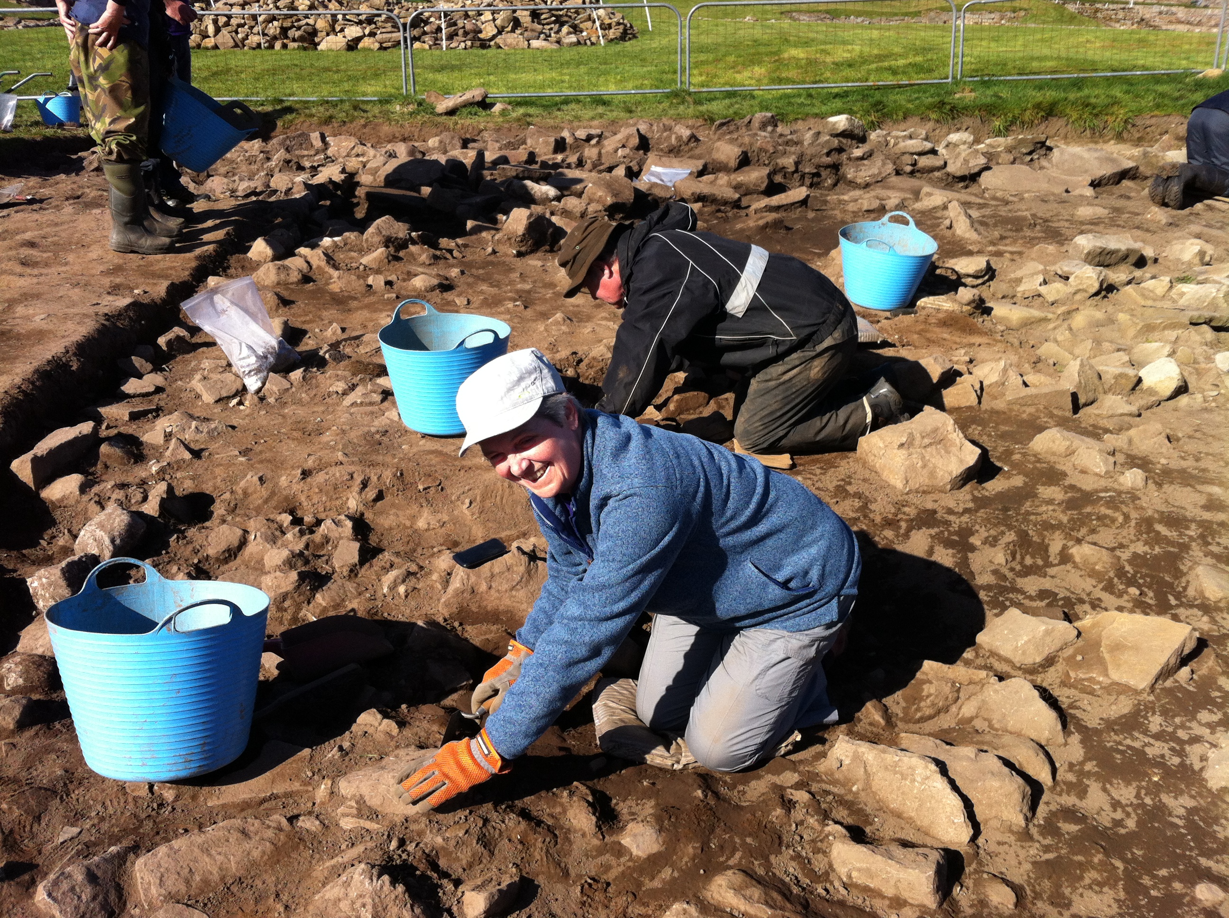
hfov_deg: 52.7
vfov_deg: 40.6
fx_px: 1241
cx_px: 614
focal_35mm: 35
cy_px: 459
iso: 80
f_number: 2.8
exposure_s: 1/887
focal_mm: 3.85
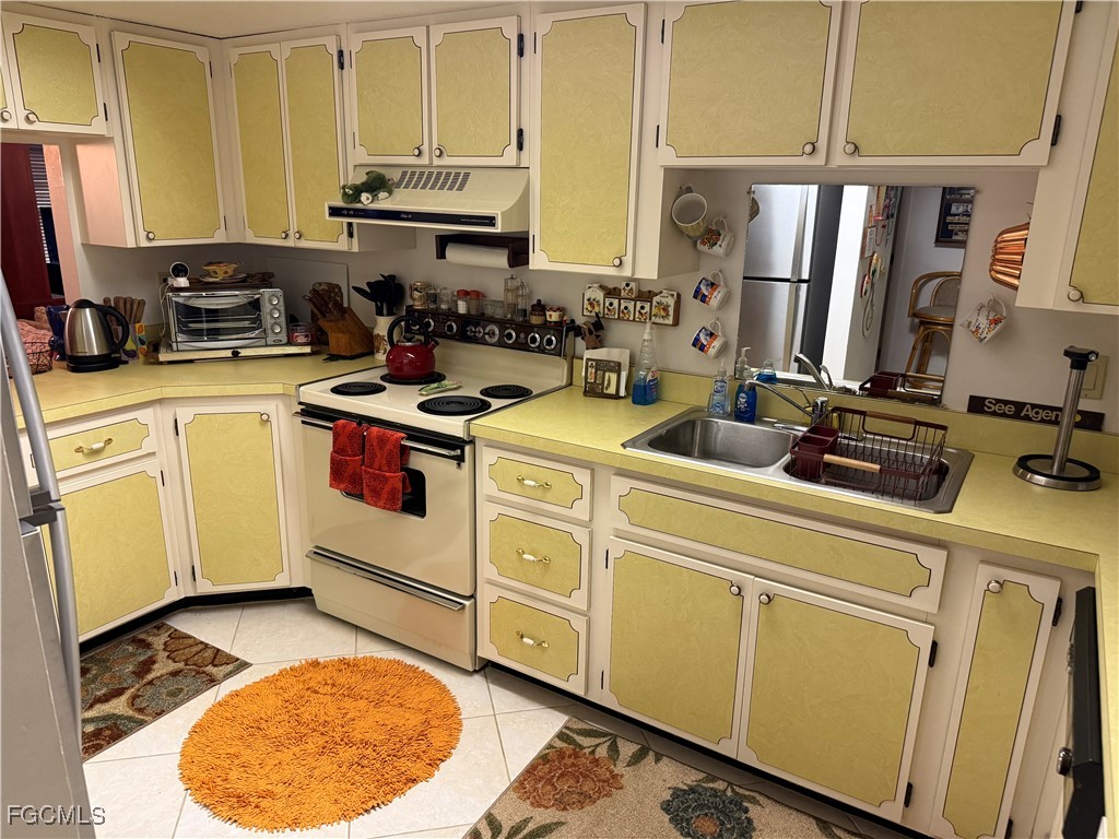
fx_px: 776
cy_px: 420
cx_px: 560
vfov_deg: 56.8
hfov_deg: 71.6
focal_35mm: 24
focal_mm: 6.76
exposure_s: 1/60
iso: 250
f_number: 1.78
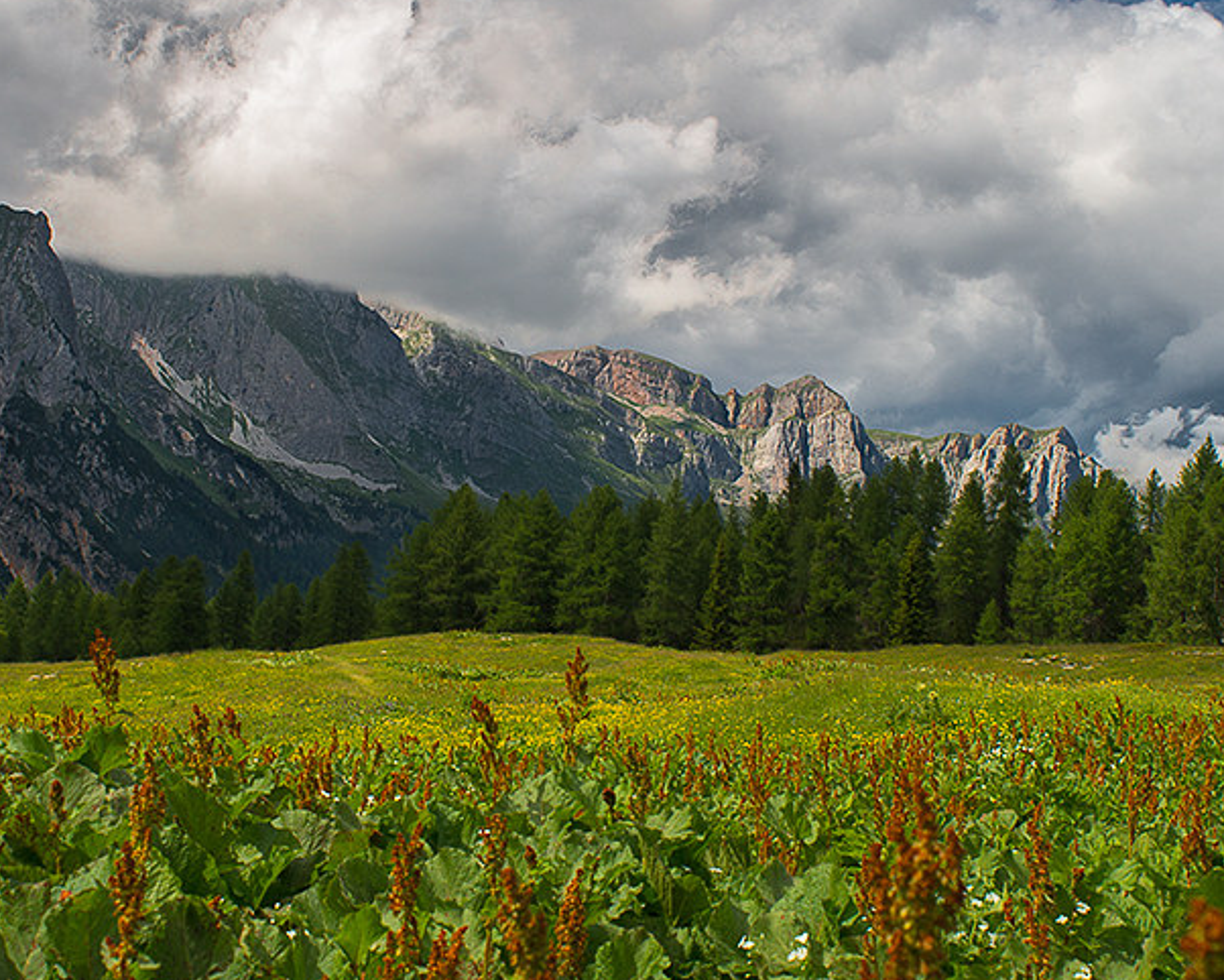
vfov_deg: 27.1
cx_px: 596
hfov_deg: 33.6
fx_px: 2029
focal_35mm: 56
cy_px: 387
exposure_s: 1/250
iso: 200
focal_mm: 20
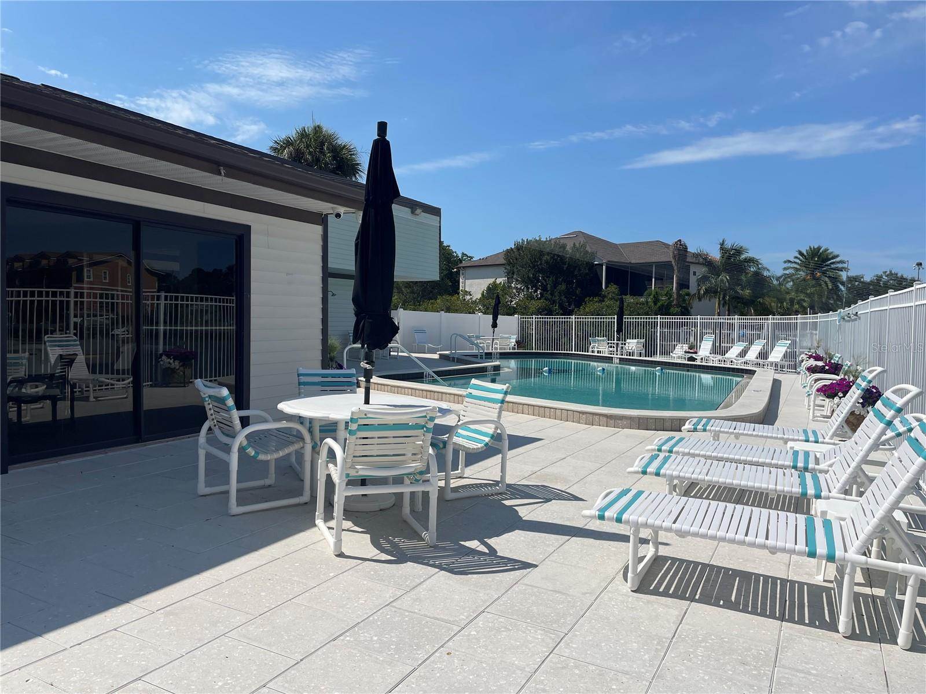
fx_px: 696
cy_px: 347
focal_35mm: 26
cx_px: 463
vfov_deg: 53.1
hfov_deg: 67.3
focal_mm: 4.2
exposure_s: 1/7813
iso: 32
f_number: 1.6
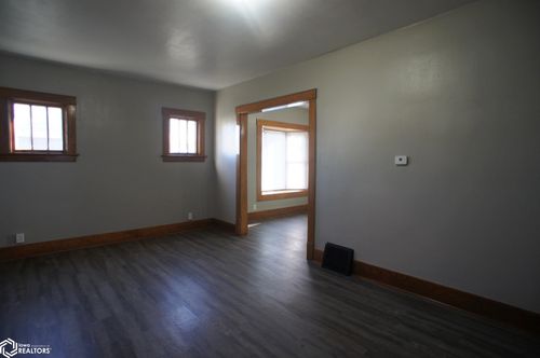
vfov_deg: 53.0
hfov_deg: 73.8
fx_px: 360
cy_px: 179
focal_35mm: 24
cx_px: 270
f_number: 3.2
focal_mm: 16
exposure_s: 1/30
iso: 200
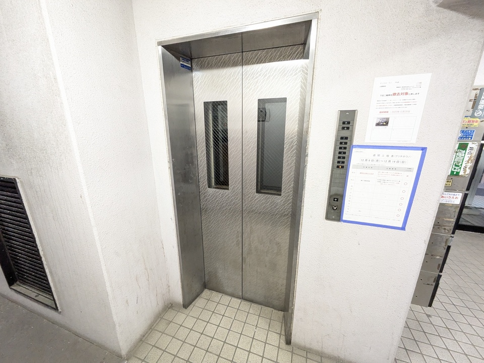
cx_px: 242
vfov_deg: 85.7
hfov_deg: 102.1
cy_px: 182
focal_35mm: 14
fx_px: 196
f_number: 2.2
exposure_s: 1/24
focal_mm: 1.83
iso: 1273
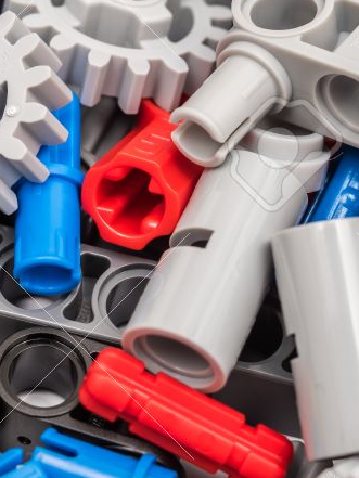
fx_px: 2156
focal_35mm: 156
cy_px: 110
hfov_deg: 9.5
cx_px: 77
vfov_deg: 12.6
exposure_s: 1/60
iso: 100
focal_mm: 55
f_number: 8
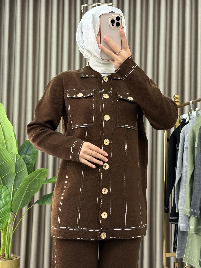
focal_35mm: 48
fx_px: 372
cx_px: 100
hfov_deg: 30.3
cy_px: 134
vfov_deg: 39.7
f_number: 1.78
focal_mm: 6.76
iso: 100
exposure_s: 1/250
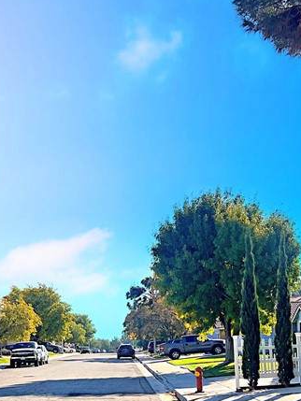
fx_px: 718
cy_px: 318
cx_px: 124
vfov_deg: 30.5
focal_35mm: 62
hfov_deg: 23.6
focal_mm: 5.7
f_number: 1.5
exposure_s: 1/6579
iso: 50
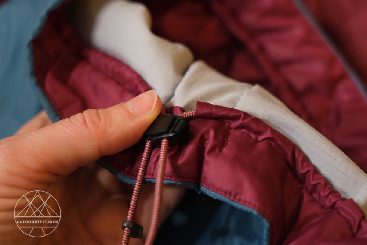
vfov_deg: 25.5
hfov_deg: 37.5
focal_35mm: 53
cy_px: 122
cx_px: 184
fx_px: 540
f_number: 2.8
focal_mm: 35
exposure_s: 1/60
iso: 5000
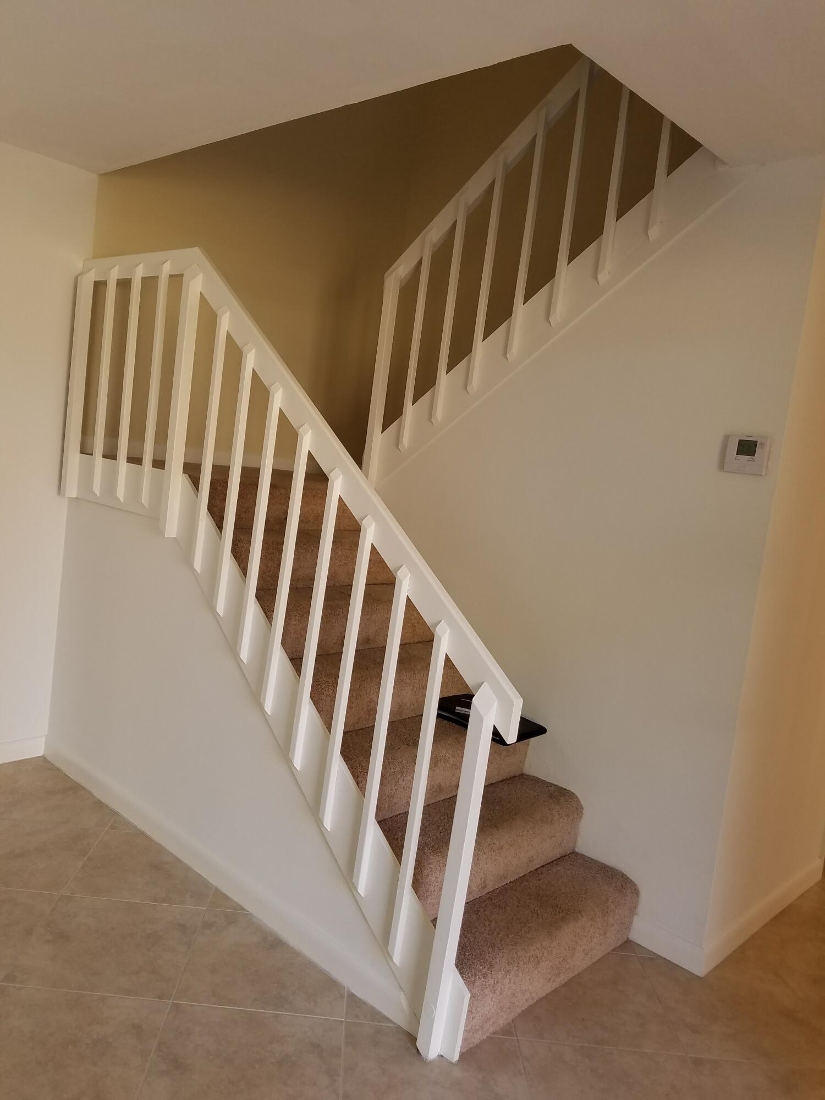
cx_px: 412
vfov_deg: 67.3
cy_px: 550
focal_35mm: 26
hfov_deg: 53.1
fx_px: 826
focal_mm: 4.2
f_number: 1.7
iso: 64
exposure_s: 1/120
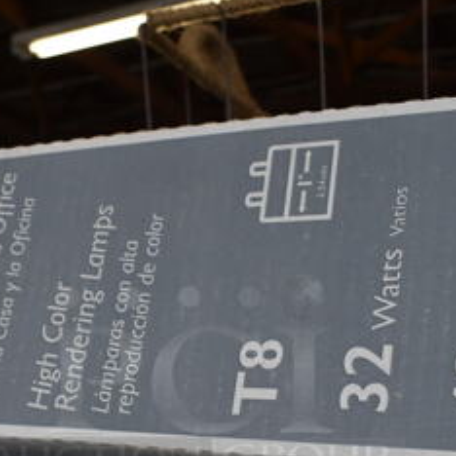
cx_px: 189
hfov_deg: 28.6
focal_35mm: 60
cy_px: 376
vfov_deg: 27.9
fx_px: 894
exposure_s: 1/250
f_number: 5.6
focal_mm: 18
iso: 360
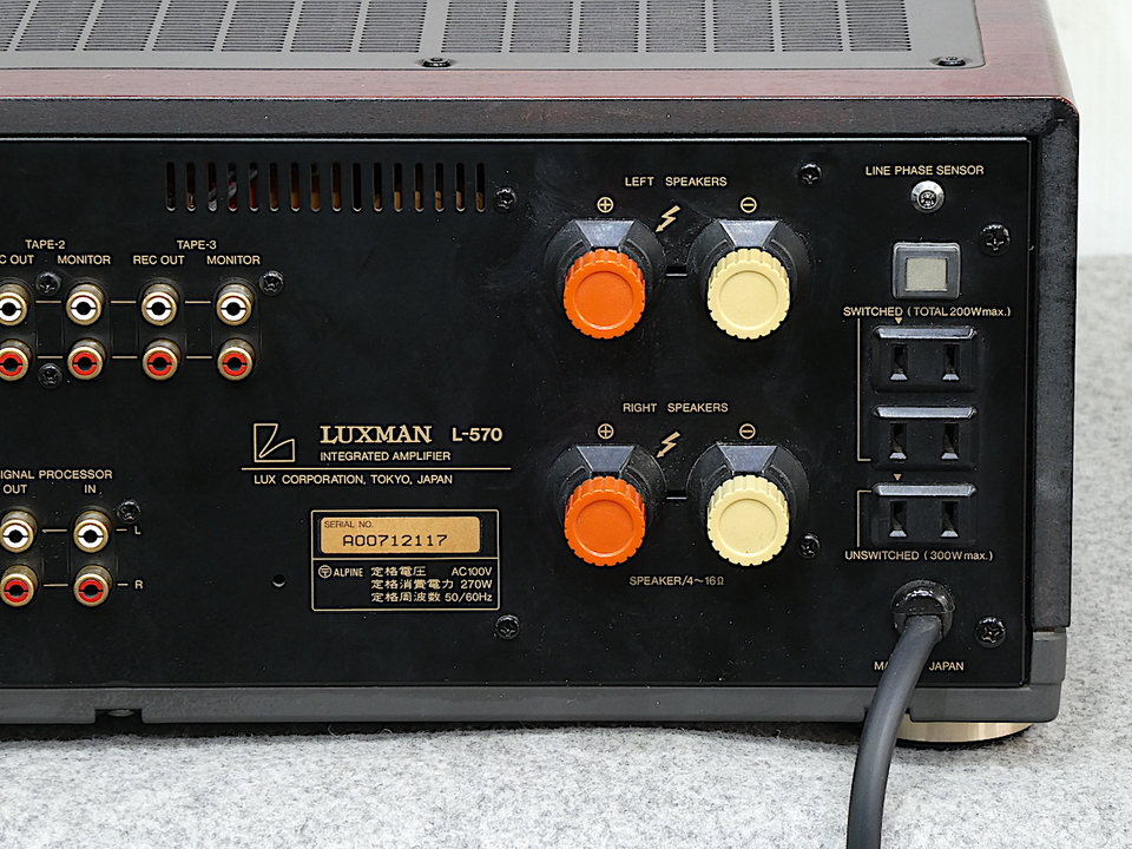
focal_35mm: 200
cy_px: 424
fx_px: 6540
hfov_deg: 9.9
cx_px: 566
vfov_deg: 7.4
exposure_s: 1/5
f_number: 5.6
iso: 200
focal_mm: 35.8
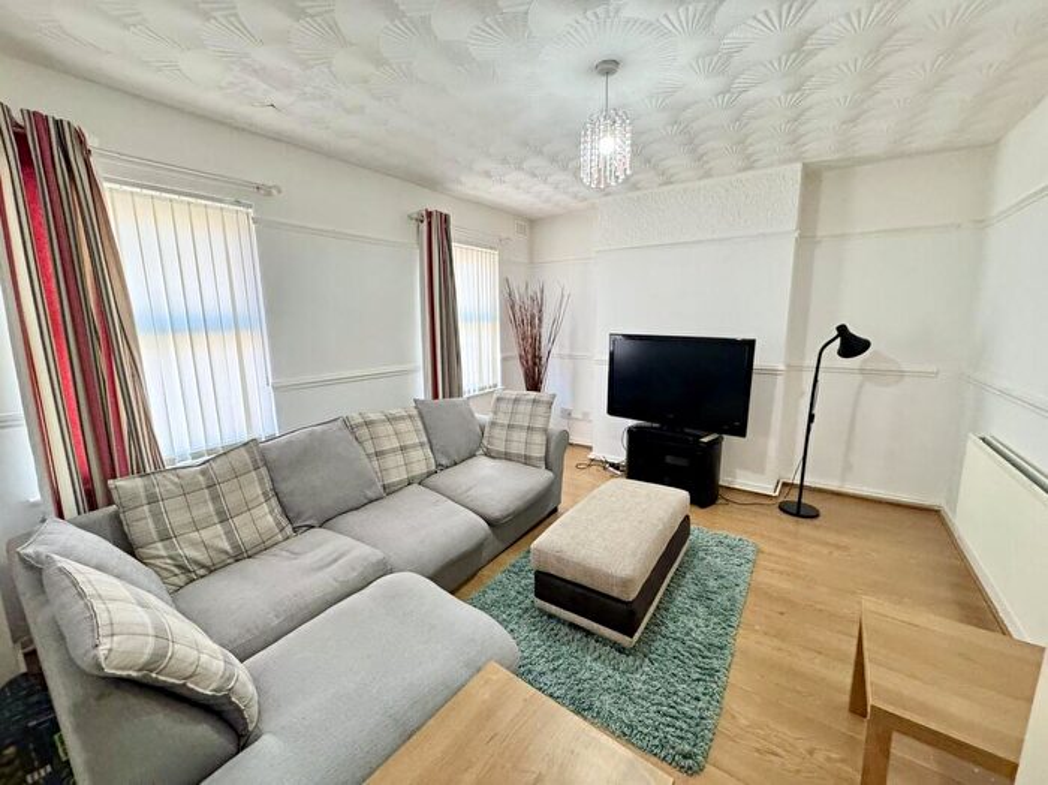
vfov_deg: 85.6
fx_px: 424
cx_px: 524
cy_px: 392
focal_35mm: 14
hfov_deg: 102.1
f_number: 2.2
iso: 320
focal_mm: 2.22
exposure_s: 1/79
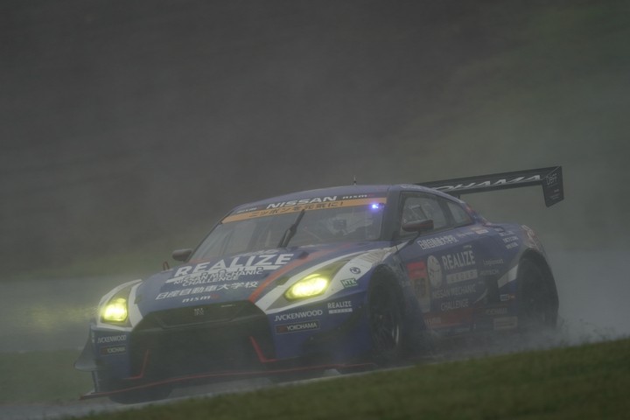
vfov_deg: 2.3
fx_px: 10499
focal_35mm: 600
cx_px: 315
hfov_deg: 3.4
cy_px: 210
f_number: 6.3
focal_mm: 600
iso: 800
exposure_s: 1/400
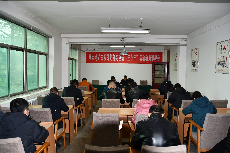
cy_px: 76
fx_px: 172
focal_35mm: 27
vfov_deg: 47.9
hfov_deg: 67.4
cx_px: 115
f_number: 3.5
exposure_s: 1/60
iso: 450
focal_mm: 18
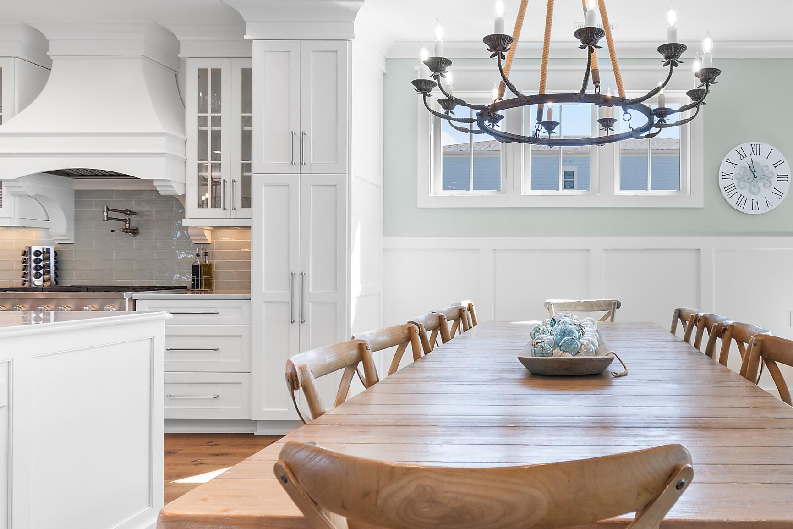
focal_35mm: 26
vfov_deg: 49.5
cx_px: 565
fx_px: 573
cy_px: 273
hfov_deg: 66.3
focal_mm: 10
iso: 100
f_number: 4.5
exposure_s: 1/10
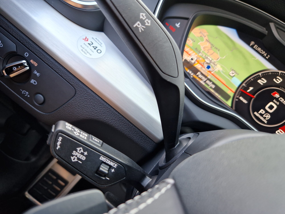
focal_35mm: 23
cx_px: 142
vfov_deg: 58.9
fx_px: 189
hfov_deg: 73.9
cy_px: 107
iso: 100
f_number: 1.8
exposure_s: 1/180
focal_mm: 5.4
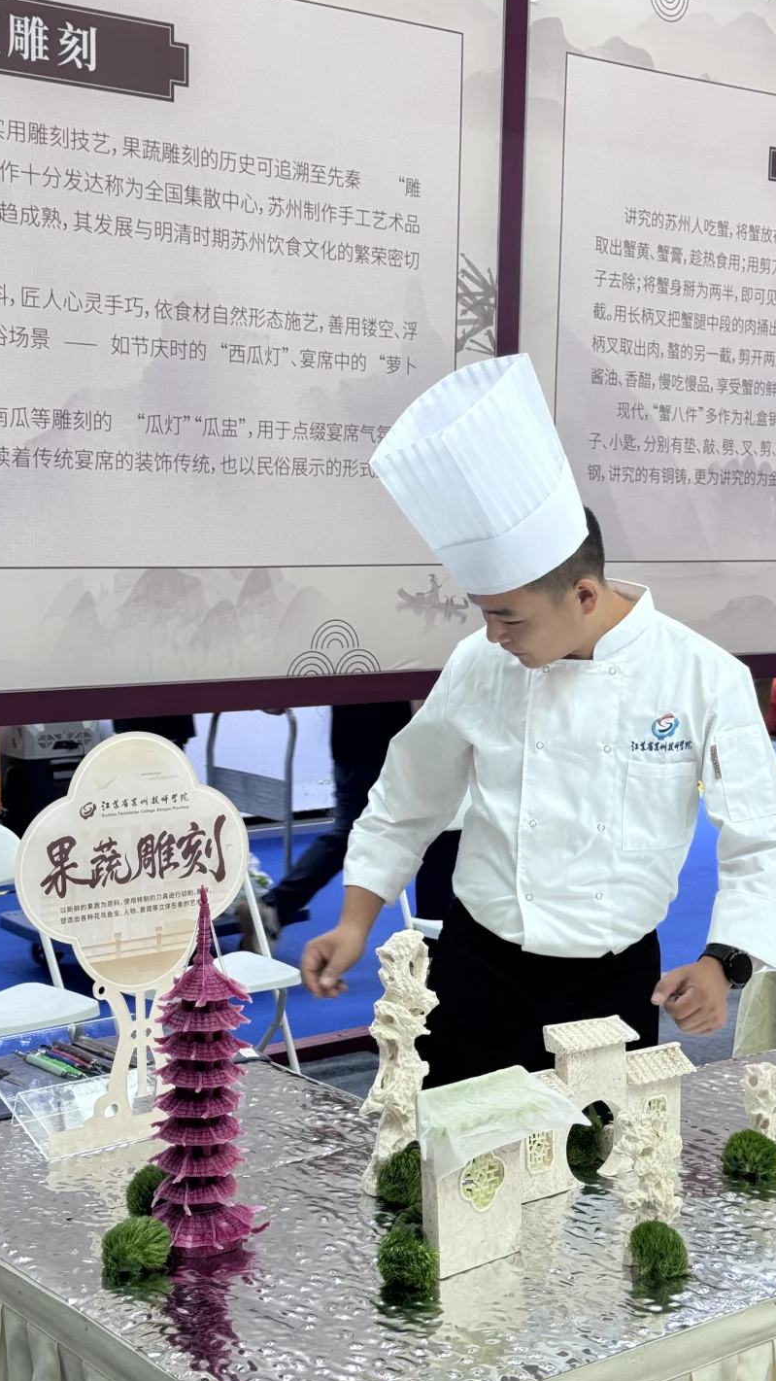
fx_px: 1939
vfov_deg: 39.2
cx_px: 469
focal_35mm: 53
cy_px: 687
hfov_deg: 22.6
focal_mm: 6.76
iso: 64
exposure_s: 1/100
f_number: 1.78
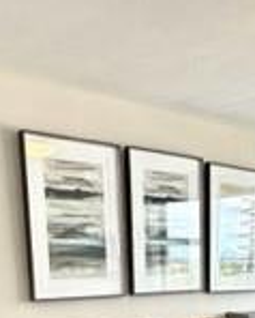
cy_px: 365
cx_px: 221
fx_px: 555
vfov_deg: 28.4
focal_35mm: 59
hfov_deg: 25.2
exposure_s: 1/120
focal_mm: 2.22
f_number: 2.2
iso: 100
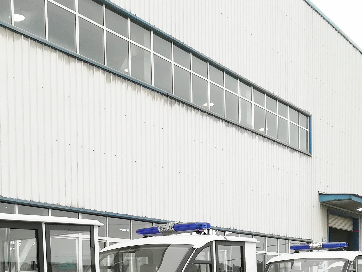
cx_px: 71
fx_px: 628
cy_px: 301
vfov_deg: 22.9
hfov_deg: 31.3
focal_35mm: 60
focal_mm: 3.83
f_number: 2.2
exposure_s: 1/100
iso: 64
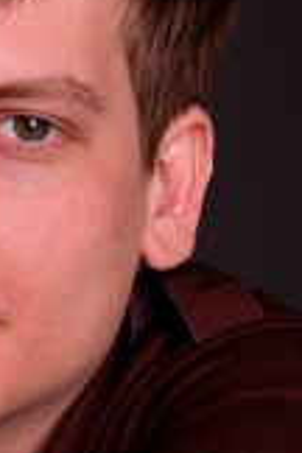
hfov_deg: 5.3
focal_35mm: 260
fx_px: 3271
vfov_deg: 7.9
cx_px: -57
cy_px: 294
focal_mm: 70
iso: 200
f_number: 8
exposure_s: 1/60
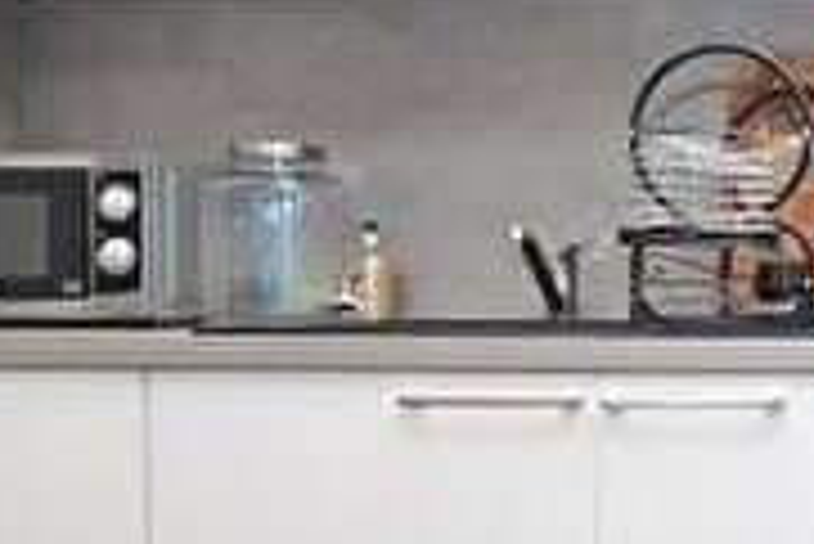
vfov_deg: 23.4
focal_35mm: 58
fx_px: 1312
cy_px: 315
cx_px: 1160
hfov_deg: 26.7
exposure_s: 1/100
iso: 800
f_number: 5
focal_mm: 10
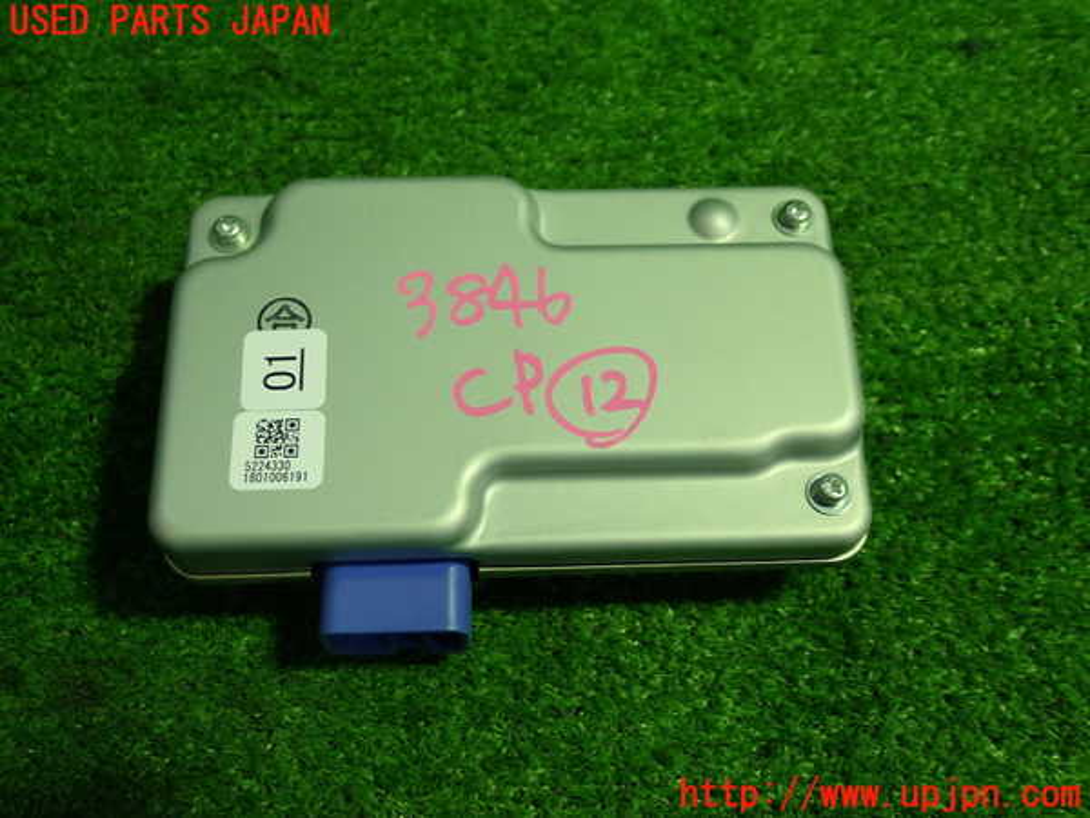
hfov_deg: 49.0
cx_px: 545
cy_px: 409
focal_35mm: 38
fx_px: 1197
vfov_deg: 37.7
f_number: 2.7
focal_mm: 6.83
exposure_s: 1/40
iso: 200
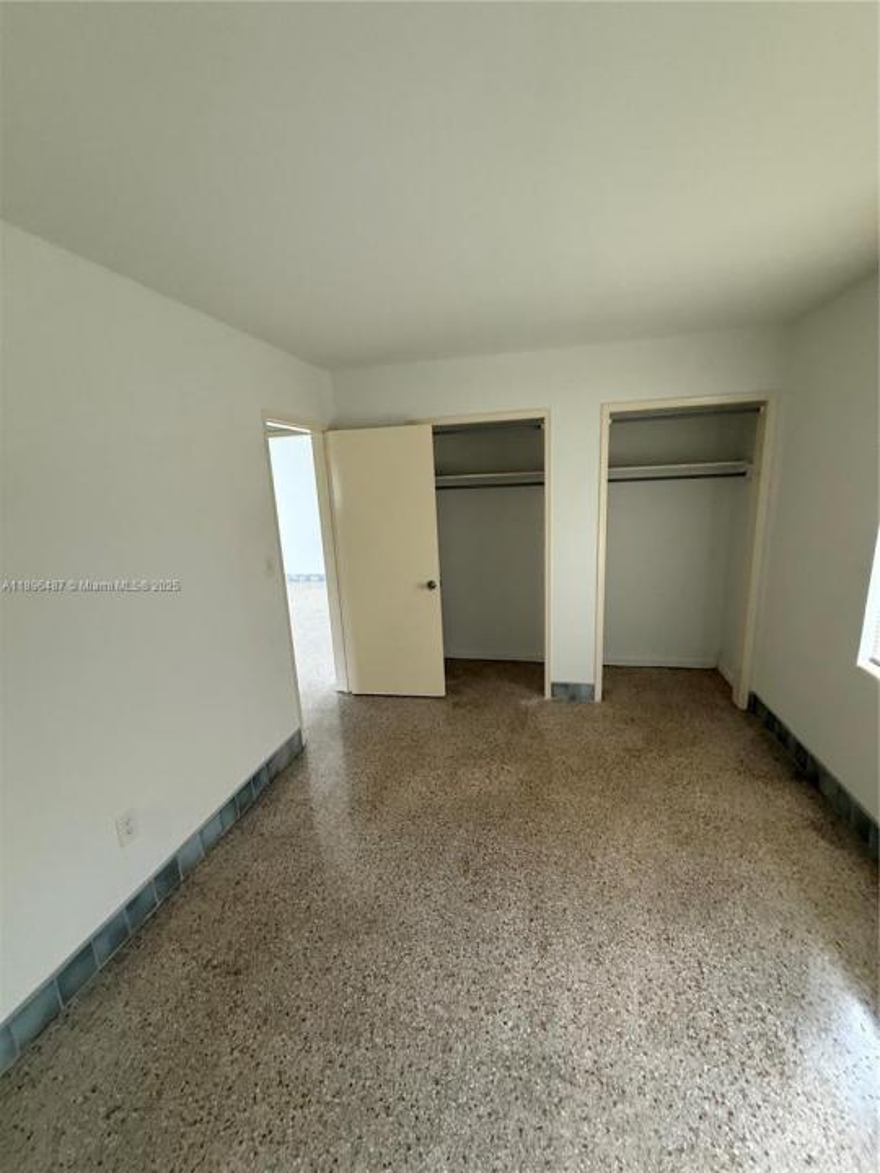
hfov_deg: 85.7
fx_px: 475
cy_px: 586
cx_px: 440
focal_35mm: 14
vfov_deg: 102.1
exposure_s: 1/60
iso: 500
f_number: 2.2
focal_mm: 2.22
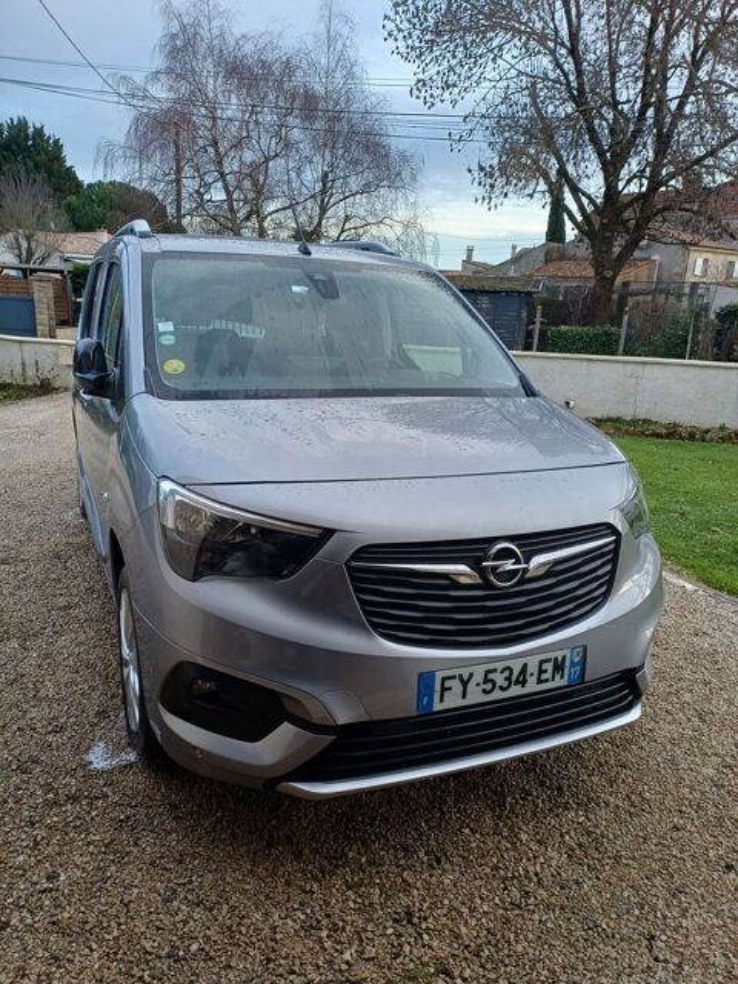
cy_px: 492
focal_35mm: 25
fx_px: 711
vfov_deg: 69.4
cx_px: 369
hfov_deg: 54.9
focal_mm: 4.65
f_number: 1.8
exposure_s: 1/100
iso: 50
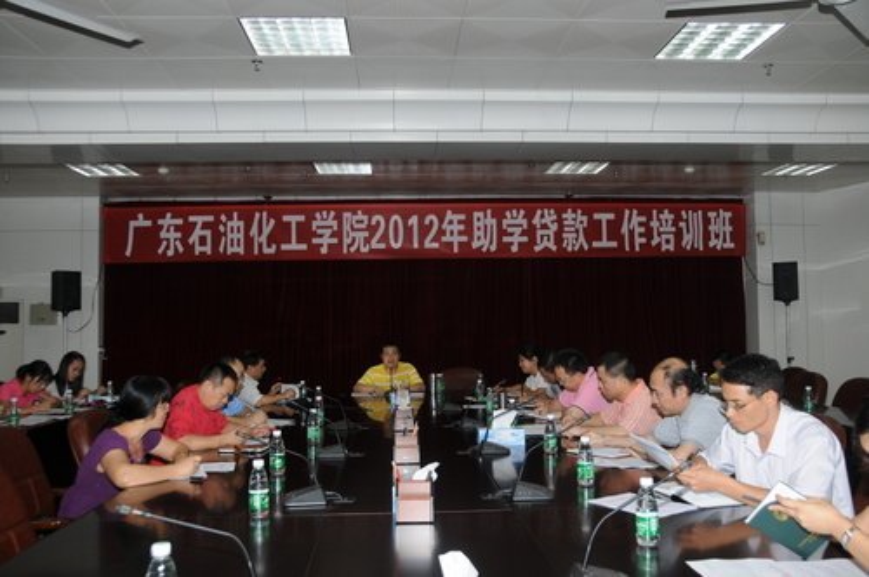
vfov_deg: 43.5
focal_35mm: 30
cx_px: 434
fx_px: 723
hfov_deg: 62.0
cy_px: 288
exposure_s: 1/60
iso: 250
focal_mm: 20
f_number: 5
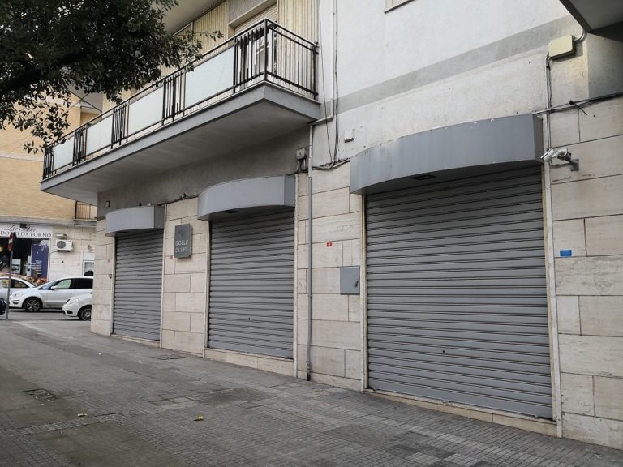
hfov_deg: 65.3
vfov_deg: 51.4
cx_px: 312
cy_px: 234
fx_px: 486
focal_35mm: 27
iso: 50
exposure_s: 1/407
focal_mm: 3.95
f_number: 1.6
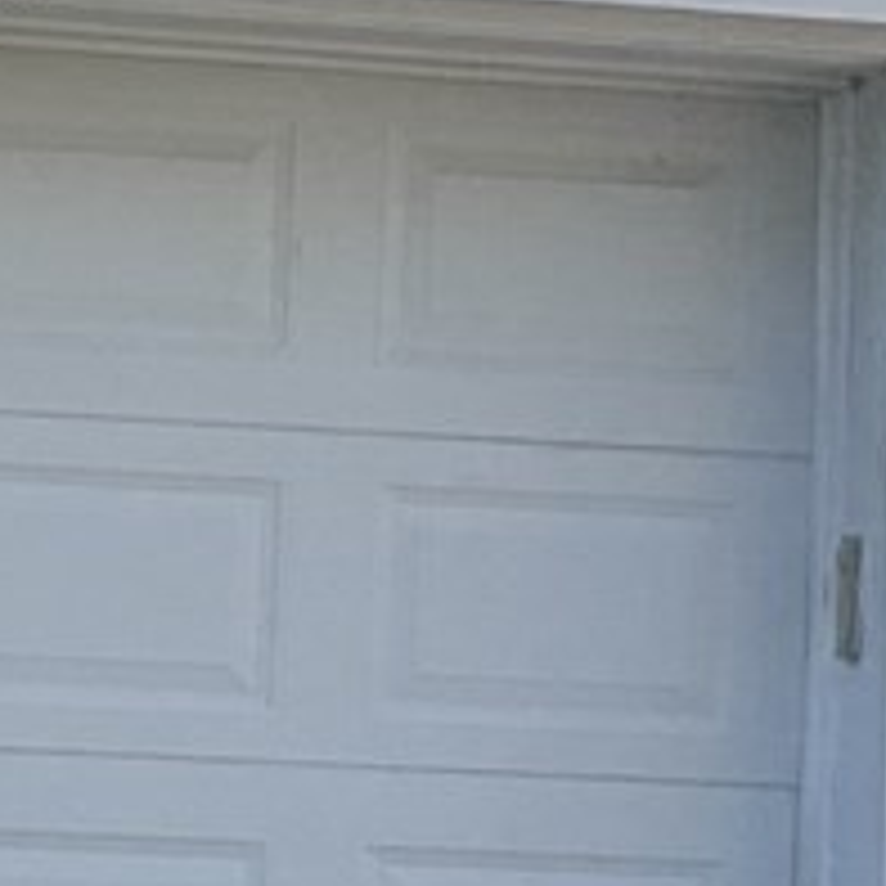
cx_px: 49
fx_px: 7732
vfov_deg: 6.6
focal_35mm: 267
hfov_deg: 6.5
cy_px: 193
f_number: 1.8
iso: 16
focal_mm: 3
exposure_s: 1/1015
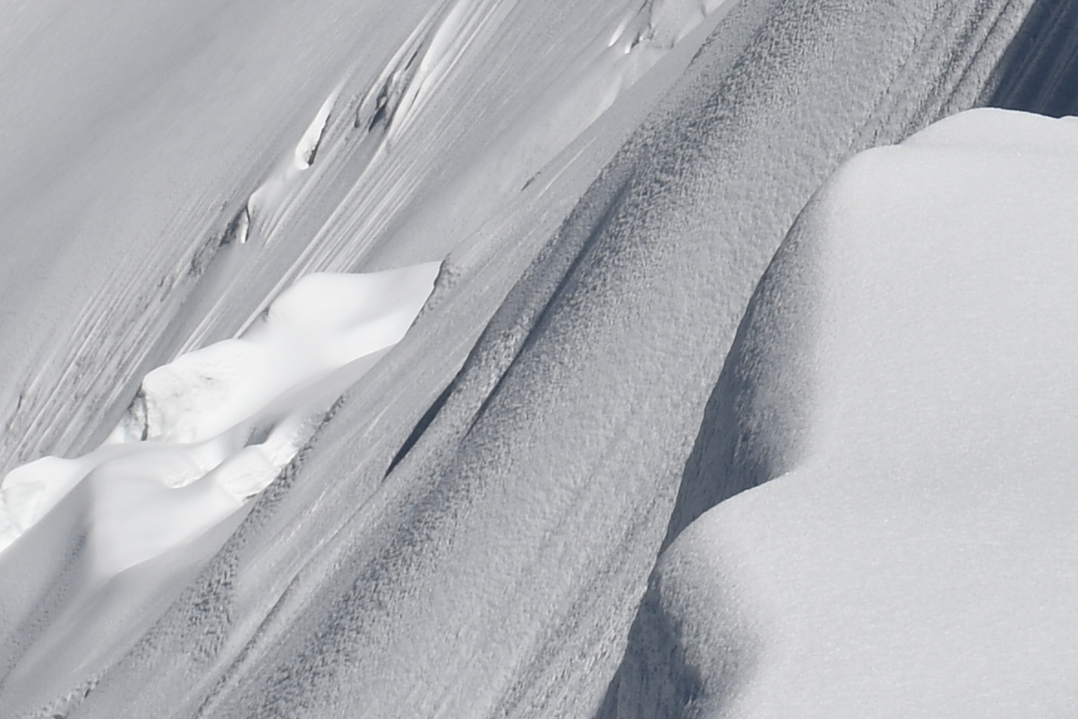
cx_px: 1439
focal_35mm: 241
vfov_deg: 5.6
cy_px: -665
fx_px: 7218
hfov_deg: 8.4
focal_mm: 34
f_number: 11
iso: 100
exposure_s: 1/500
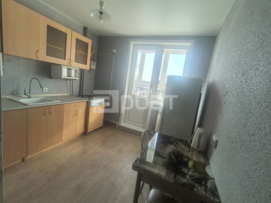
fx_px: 117
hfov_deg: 98.2
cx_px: 136
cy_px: 102
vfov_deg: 81.7
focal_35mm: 15
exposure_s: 1/221
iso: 50
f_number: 2.2
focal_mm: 1.76
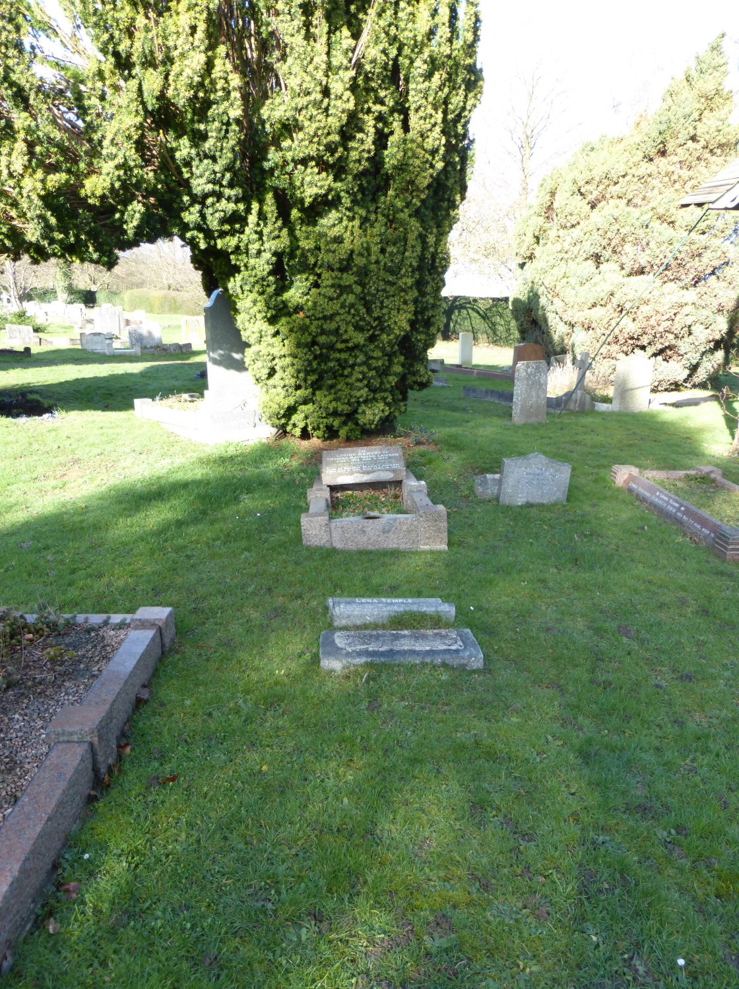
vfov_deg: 69.5
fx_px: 714
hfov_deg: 54.7
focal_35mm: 25
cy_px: 494
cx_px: 370
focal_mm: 4.3
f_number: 3.5
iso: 100
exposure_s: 1/100
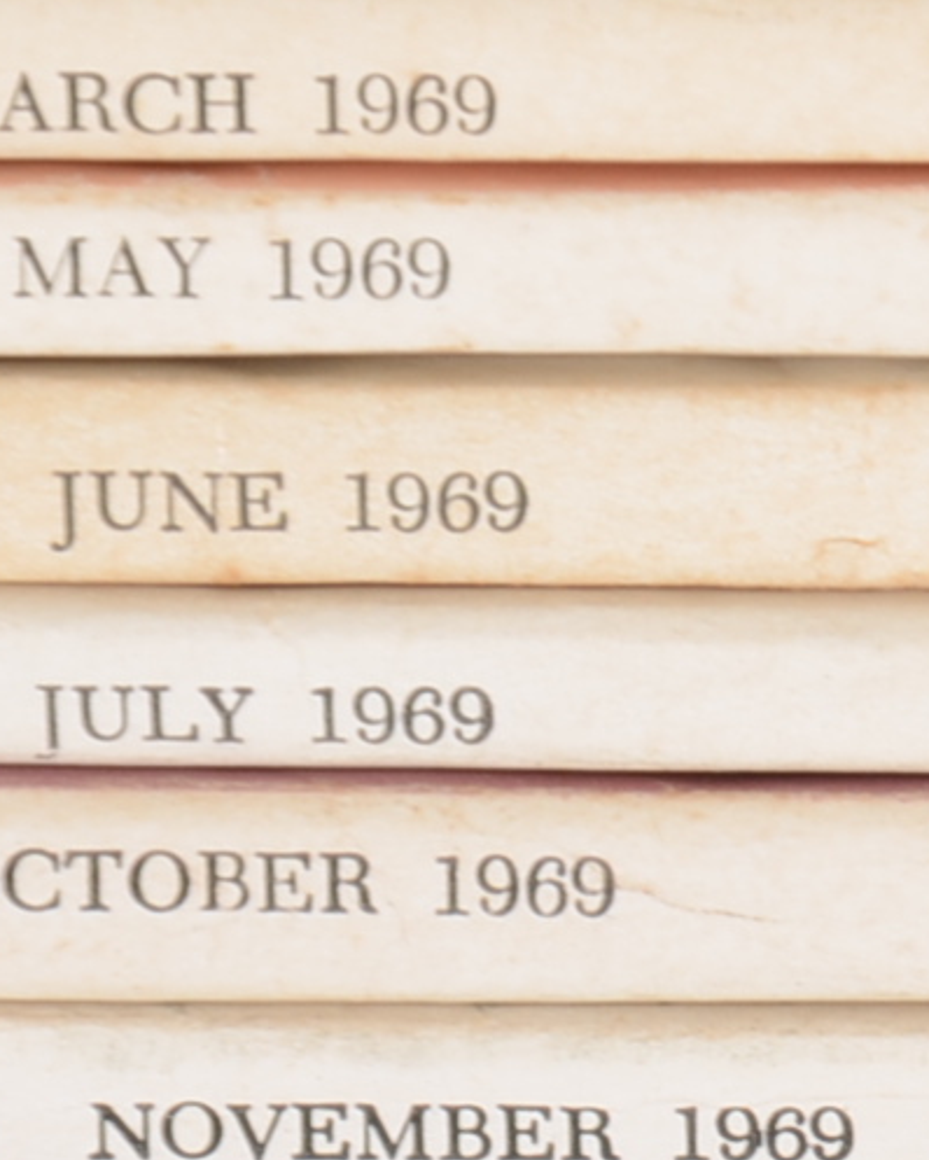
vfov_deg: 2.6
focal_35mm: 731
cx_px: 1912
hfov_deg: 2.1
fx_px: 25119
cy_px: 672
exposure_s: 1/160
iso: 125
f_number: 11
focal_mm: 105
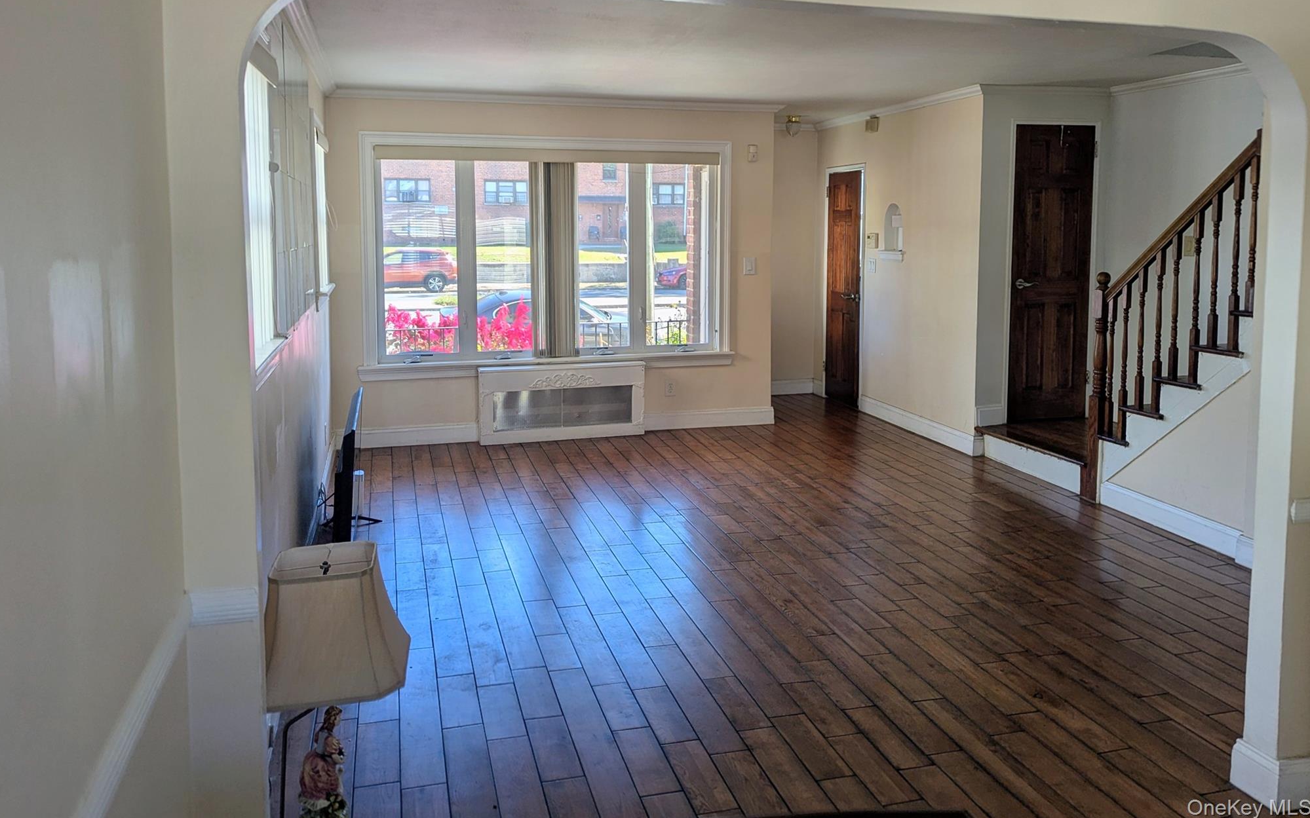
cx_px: 652
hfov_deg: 70.4
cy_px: 320
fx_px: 928
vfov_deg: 47.3
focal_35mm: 26
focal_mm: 6.81
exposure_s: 1/127
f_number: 1.85
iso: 38
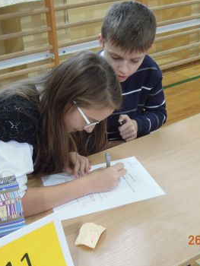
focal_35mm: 50
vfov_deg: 38.2
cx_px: 84
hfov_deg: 29.1
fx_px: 385
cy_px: 128
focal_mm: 6.3
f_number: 3.2
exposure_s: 1/30
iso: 400
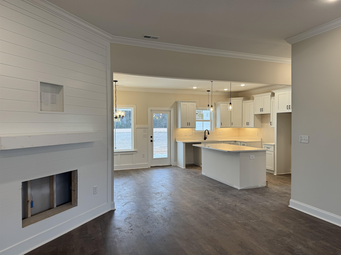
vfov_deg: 56.8
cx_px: 170
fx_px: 236
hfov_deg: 71.6
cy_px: 128
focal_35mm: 24
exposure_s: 1/120
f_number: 1.78
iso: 64
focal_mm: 6.76
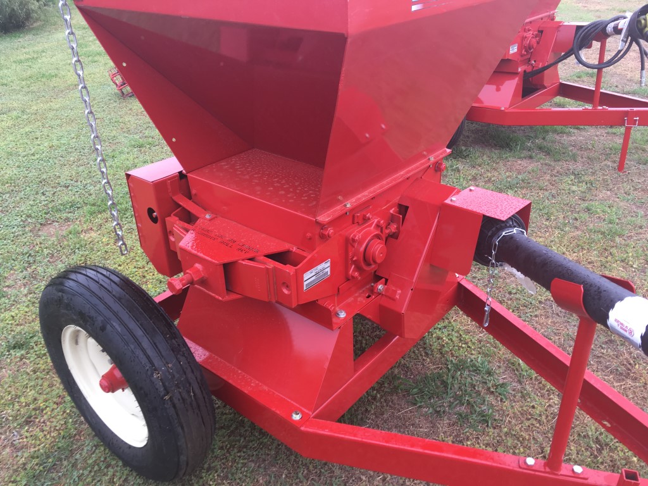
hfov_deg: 61.7
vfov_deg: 48.2
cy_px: 243
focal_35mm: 29
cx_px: 324
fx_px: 543
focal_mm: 4.15
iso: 25
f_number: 2.2
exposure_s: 1/50
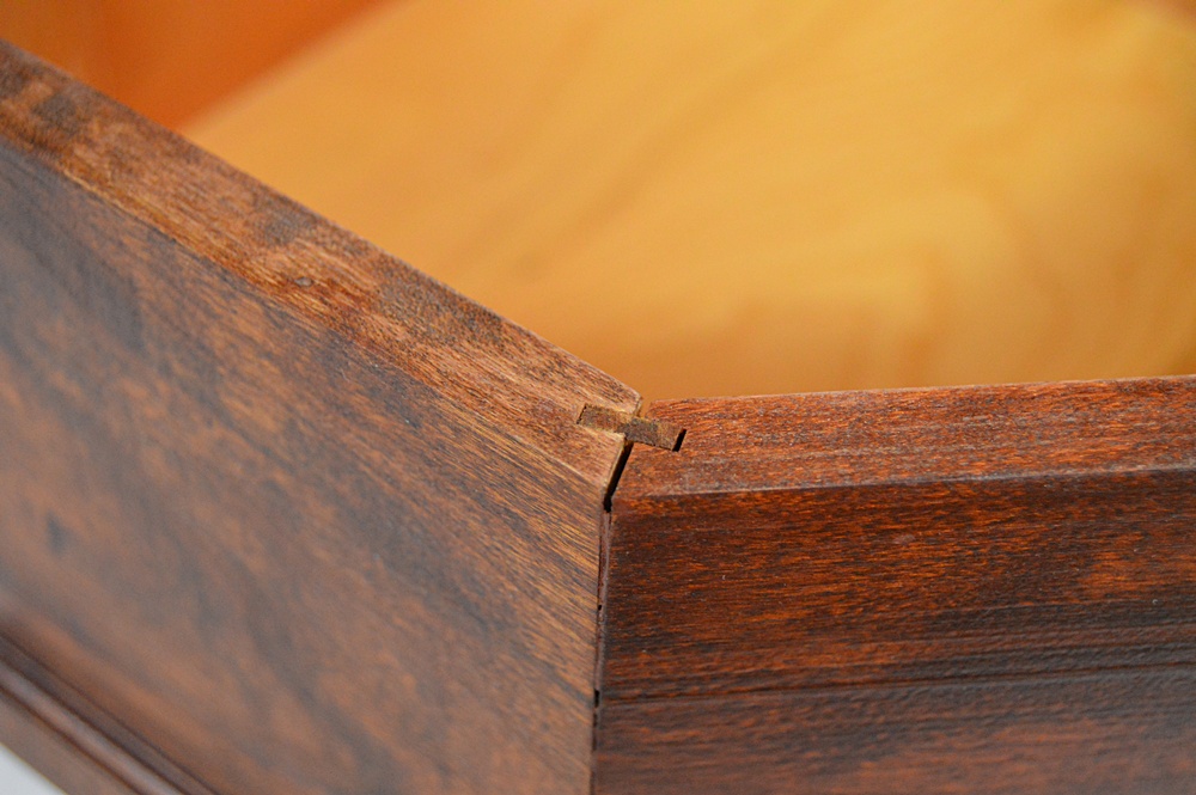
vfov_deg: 19.7
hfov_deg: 29.3
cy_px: 398
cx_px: 598
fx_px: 2290
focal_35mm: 69
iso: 2800
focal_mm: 46
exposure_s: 1/60
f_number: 5.3
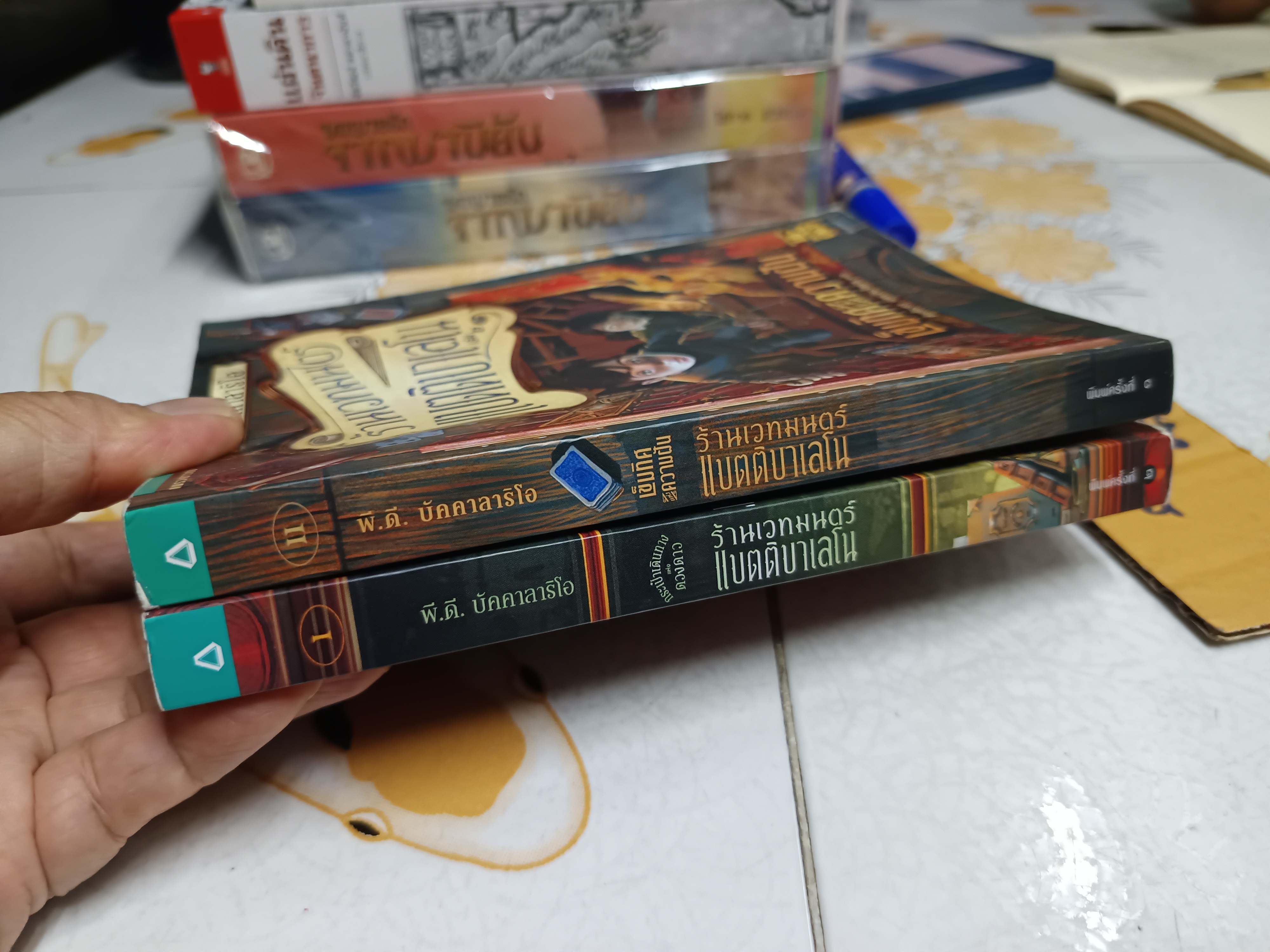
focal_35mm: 24
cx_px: 635
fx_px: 881
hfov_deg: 71.6
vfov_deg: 56.8
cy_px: 476
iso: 1003
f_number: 1.7
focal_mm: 5.31
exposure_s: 1/25
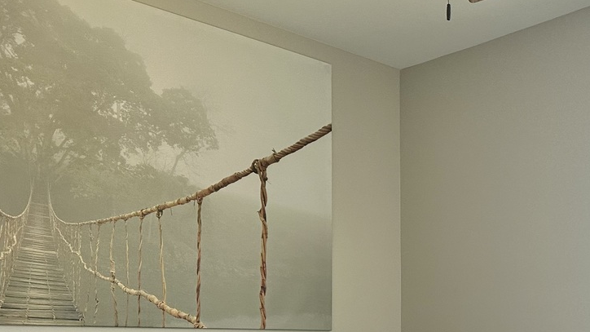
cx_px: 500
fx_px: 813
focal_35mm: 52
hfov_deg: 37.9
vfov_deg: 22.3
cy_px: 318
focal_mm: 6.86
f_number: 1.78
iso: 160
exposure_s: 1/121
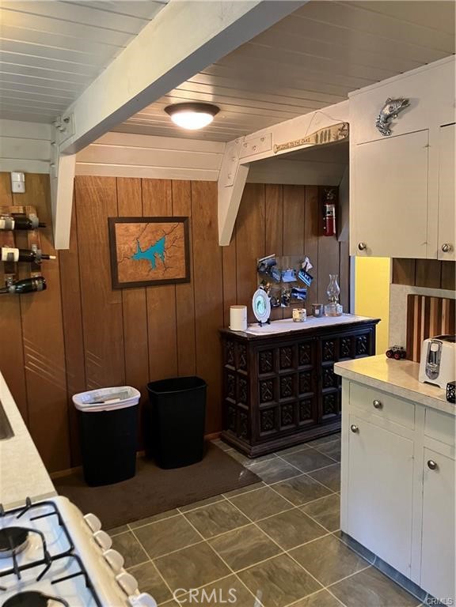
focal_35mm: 28
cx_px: 228
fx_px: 492
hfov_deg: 49.7
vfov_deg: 63.4
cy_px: 304
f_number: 1.8
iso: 500
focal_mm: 3.99
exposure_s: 1/30
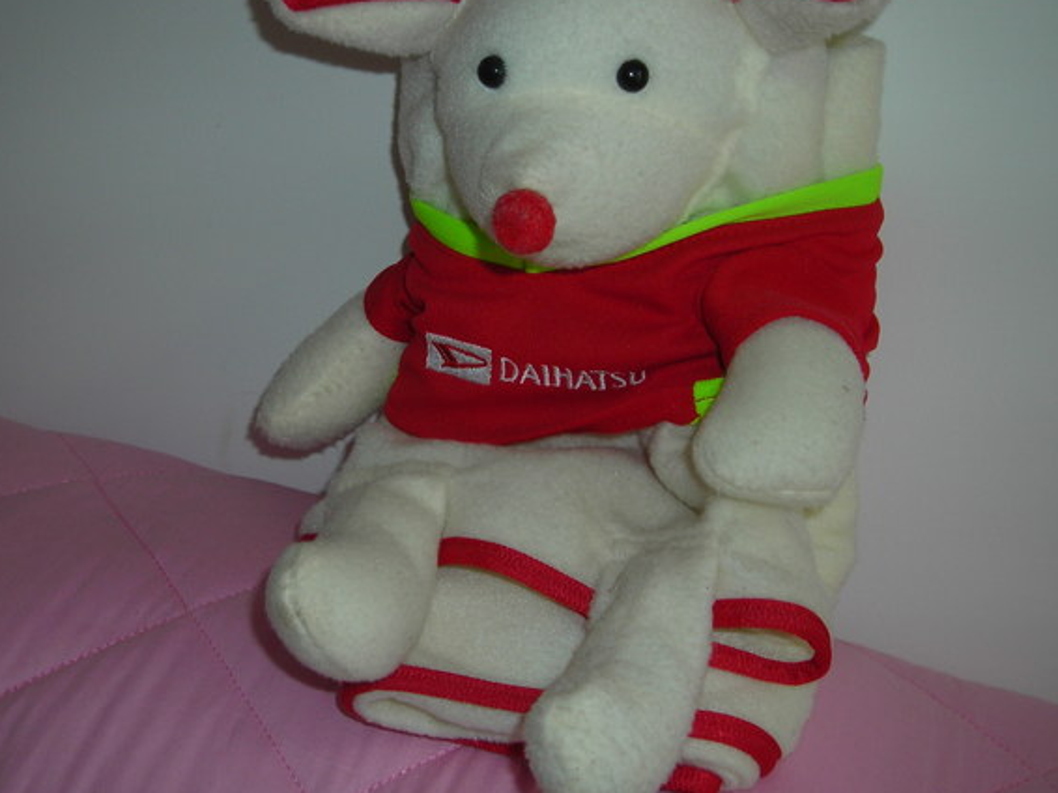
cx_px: 492
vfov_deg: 30.8
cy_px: 330
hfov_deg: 40.4
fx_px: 1436
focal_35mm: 47
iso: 50
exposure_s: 1/60.1
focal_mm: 6.3
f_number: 3.2
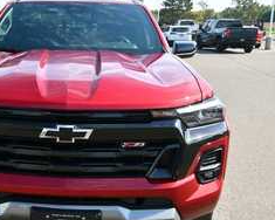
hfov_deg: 37.5
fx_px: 391
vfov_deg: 31.4
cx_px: 60
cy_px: 123
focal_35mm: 48
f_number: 7.1
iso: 200
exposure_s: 1/250
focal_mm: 20
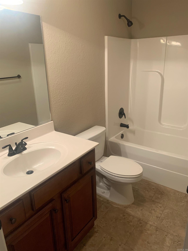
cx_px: 94
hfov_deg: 53.1
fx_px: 188
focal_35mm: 26
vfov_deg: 67.3
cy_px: 126
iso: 250
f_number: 1.8
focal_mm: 4.25
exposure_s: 1/60
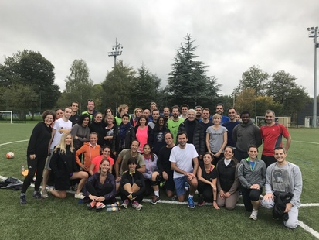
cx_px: 160
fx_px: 258
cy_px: 120
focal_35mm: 28
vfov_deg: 49.8
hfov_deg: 63.4
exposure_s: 1/509
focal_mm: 3.99
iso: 20
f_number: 1.8
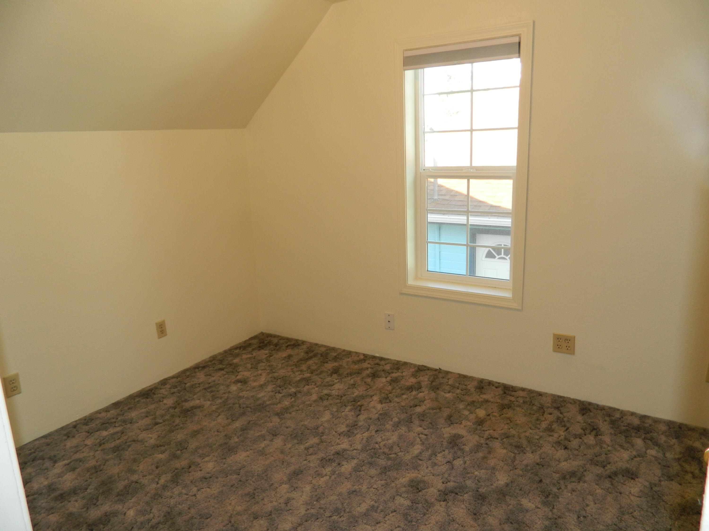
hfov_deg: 69.4
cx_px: 354
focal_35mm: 25
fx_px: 512
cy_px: 266
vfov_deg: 54.9
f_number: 3.1
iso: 80
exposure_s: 1/40
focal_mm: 4.5
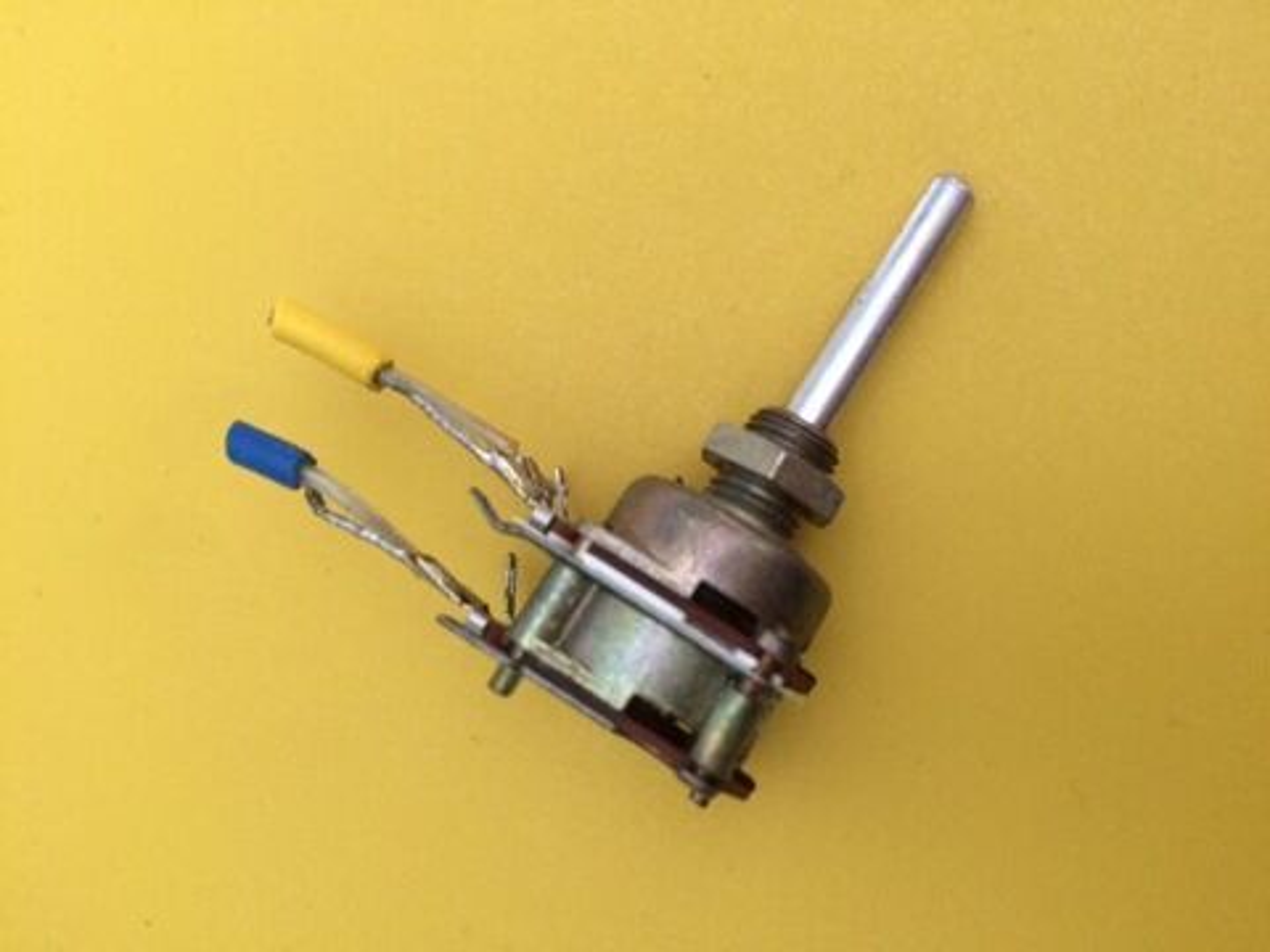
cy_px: 476
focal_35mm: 29
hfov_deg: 61.7
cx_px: 635
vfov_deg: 48.2
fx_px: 1064
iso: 320
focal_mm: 4.15
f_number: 2.2
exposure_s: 1/17
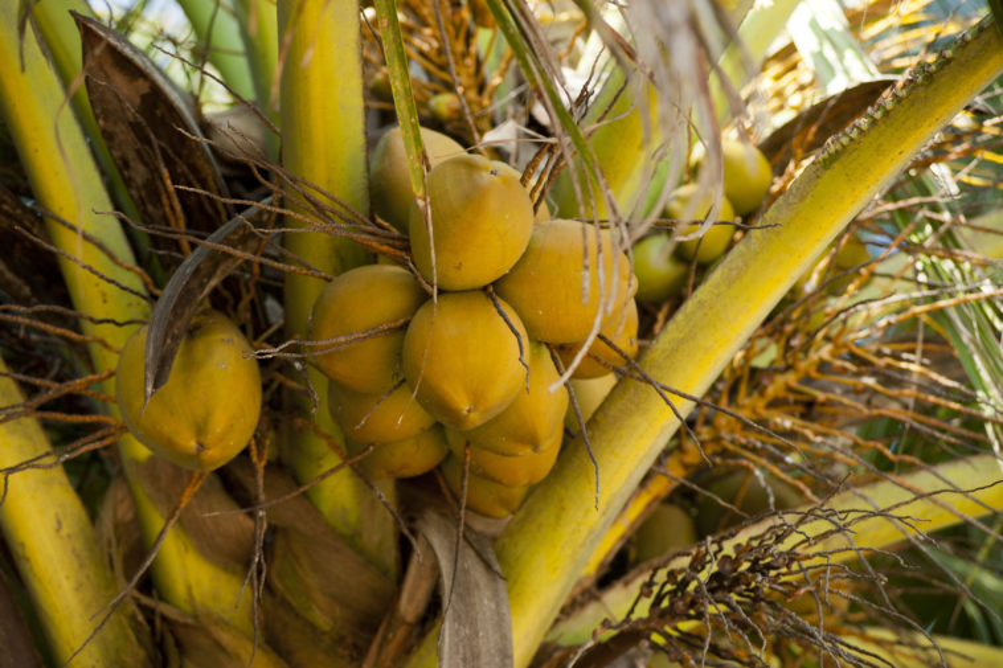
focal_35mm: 125
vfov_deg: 11.0
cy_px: 334
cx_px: 502
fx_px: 3482
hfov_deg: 16.4
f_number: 3.5
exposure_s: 1/320
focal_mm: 125
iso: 200
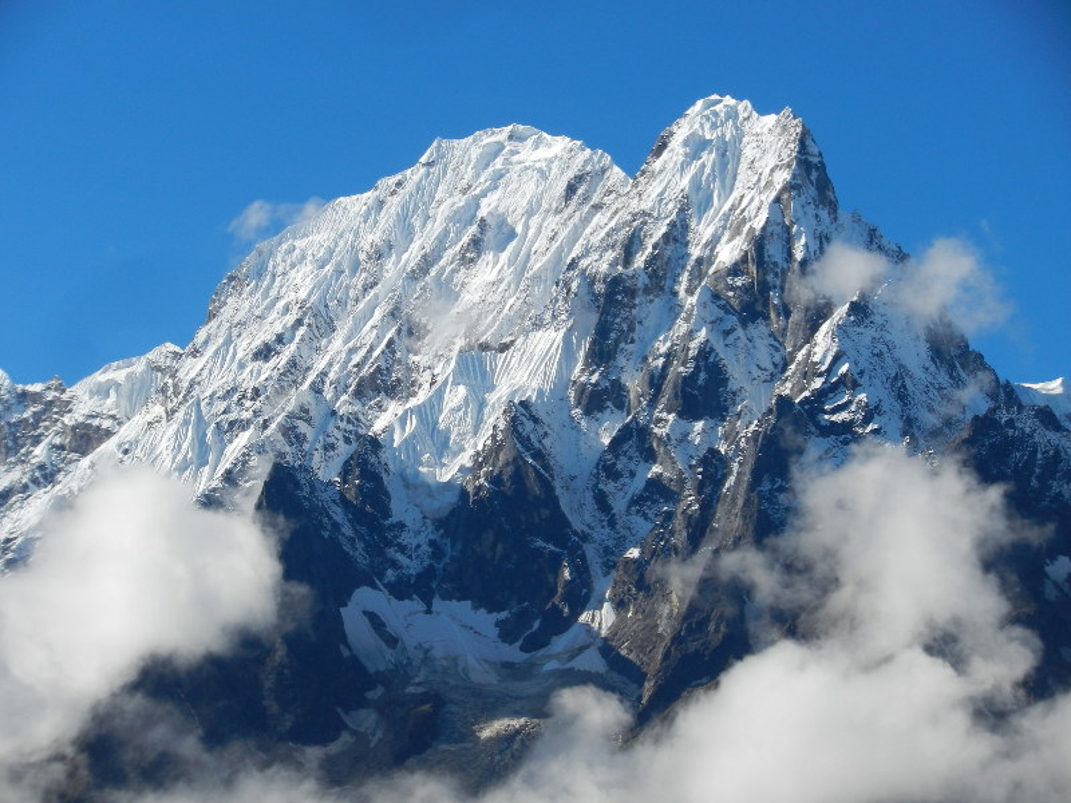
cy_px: 402
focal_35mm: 123
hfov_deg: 16.0
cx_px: 536
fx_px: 3806
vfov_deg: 12.0
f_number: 5.1
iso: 160
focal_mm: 22.2
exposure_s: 1/1000
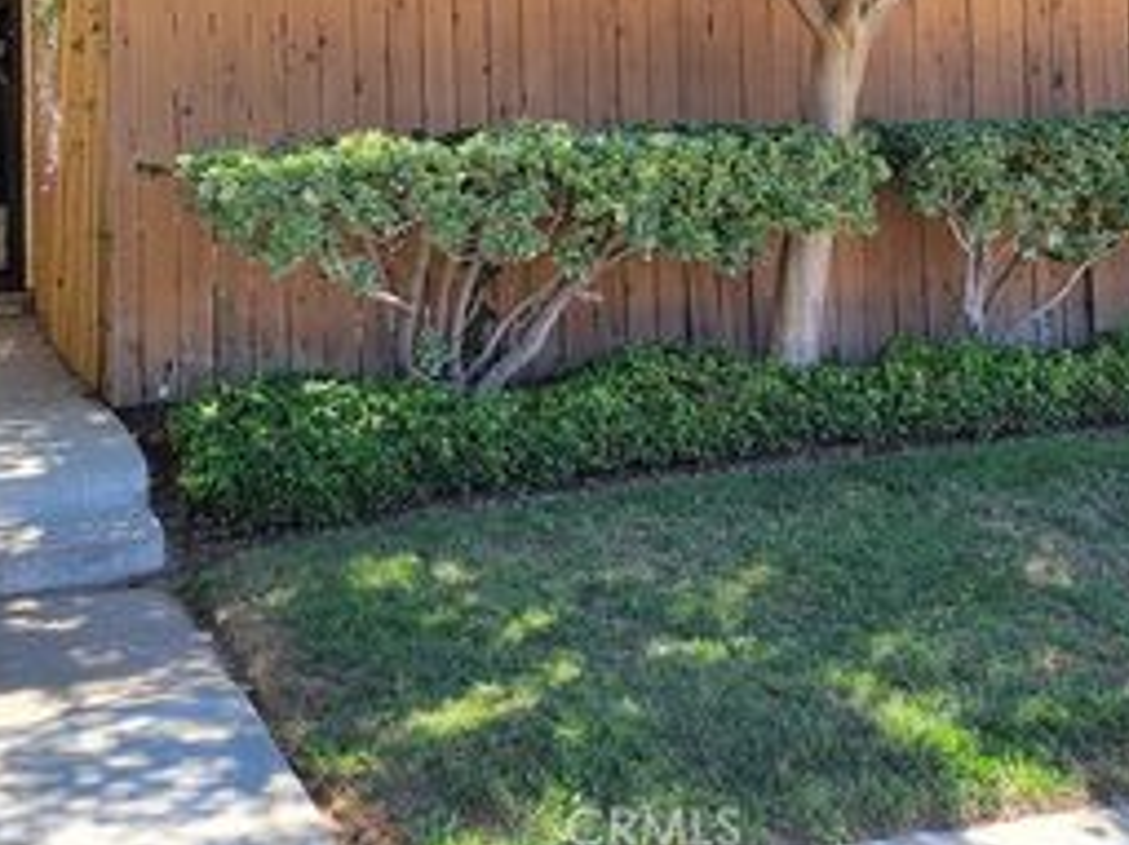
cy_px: 29
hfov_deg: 37.1
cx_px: 385
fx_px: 1663
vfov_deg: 27.2
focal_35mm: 51
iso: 40
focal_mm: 5.4
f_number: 1.8
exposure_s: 1/393
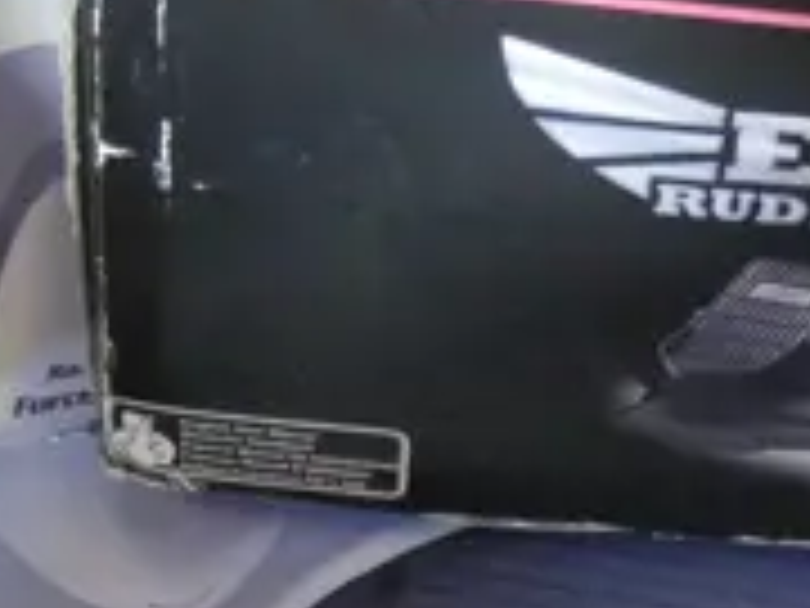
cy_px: 745
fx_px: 4001
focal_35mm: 171
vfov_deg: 8.6
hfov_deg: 10.6
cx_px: 1588
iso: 3200
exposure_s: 1/60
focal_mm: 15
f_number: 3.6
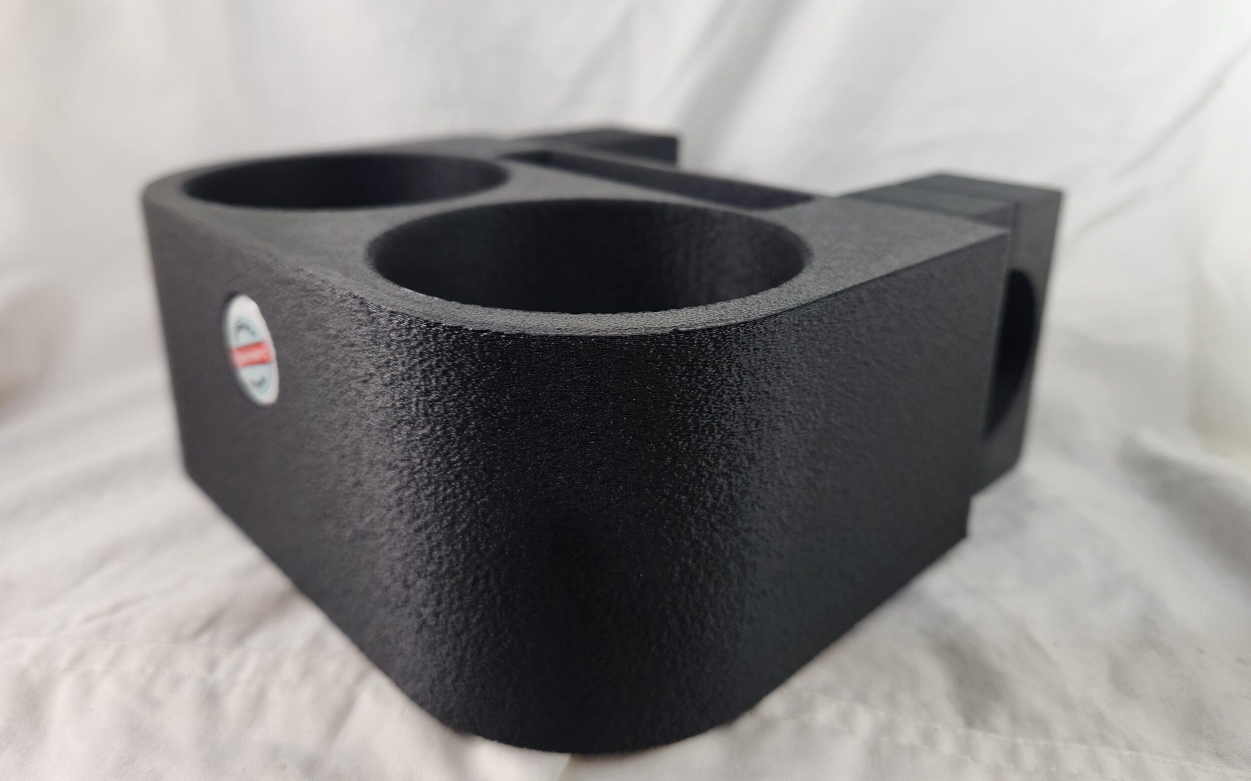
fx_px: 852
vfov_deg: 49.0
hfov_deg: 72.6
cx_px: 625
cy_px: 323
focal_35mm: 25
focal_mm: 5.4
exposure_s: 1/100
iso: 50
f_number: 1.8
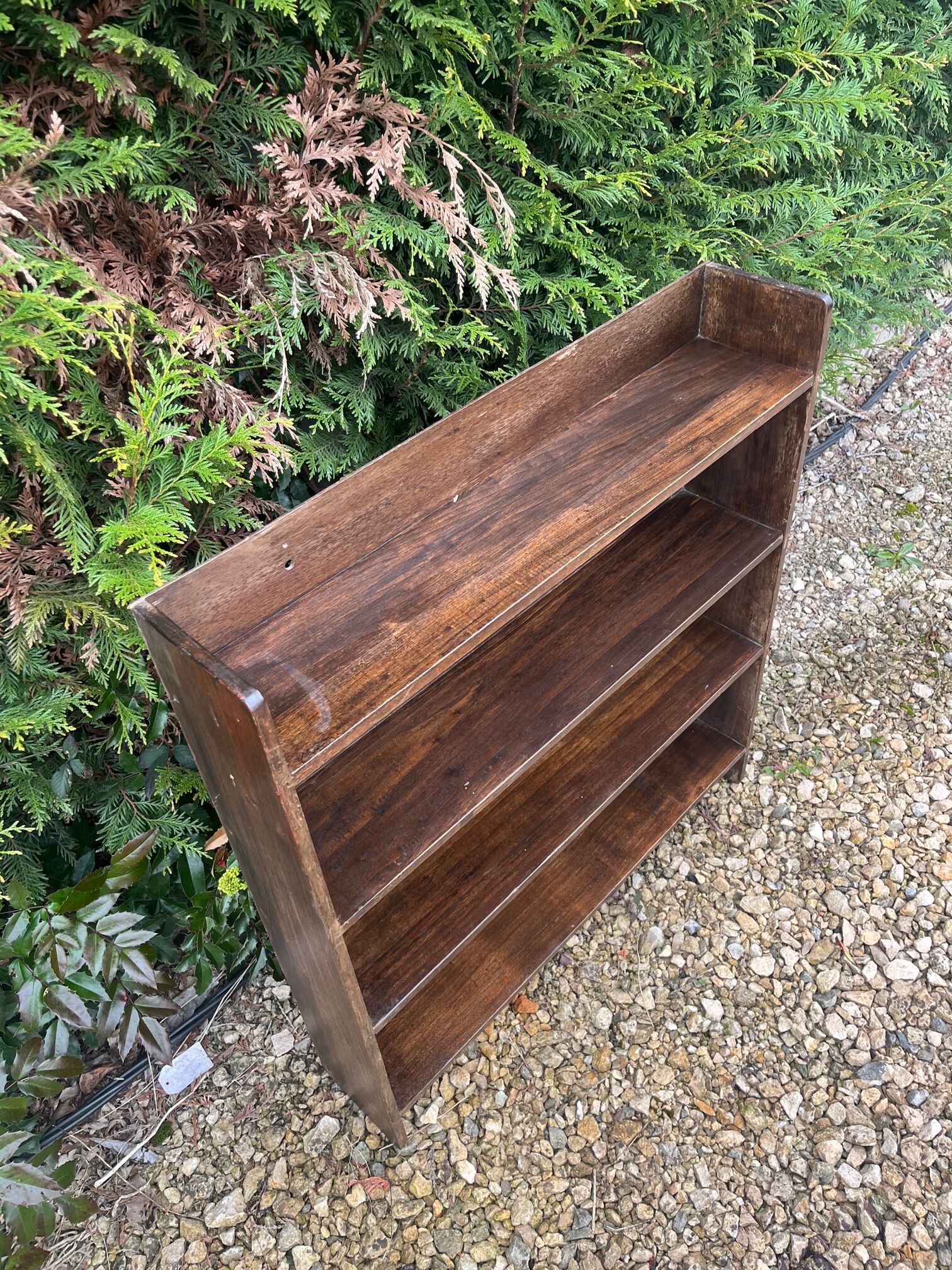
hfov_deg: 53.1
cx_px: 476
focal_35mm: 26
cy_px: 635
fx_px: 953
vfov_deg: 67.3
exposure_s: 1/121
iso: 64
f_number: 1.6
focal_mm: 5.1
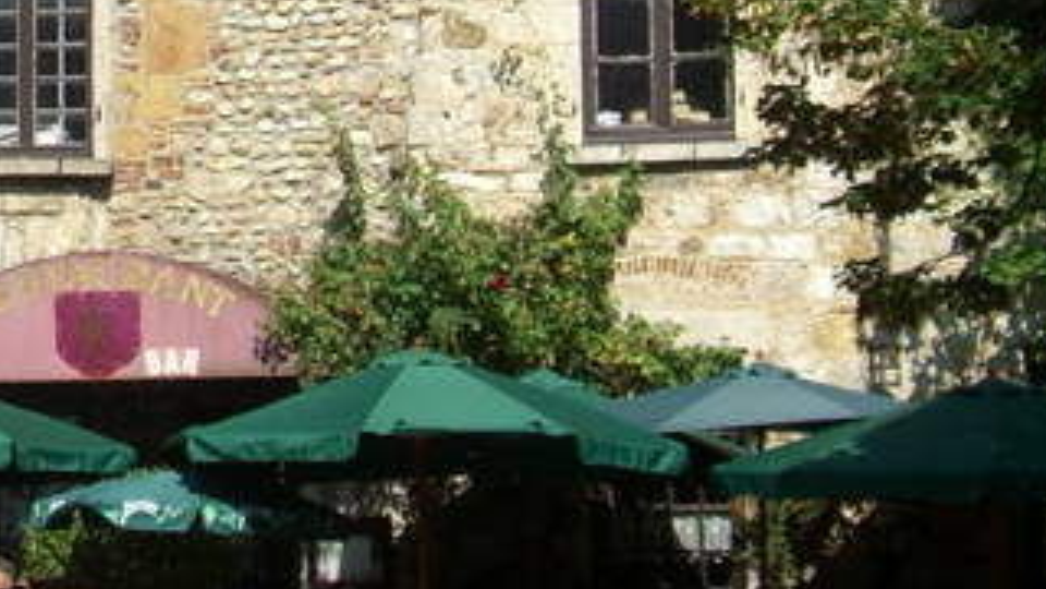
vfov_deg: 8.0
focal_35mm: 150
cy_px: -72
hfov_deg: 14.0
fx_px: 4160
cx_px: -160
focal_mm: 11.5
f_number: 6.8
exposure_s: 1/200
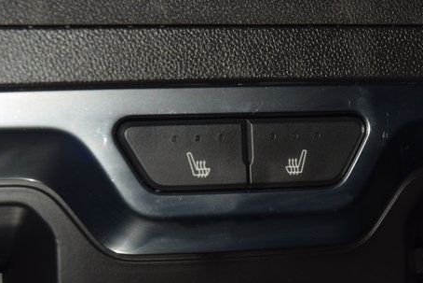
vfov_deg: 9.3
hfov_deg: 13.9
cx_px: 251
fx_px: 1739
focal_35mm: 148
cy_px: 170
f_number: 8
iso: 100
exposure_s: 1/125
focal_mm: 70
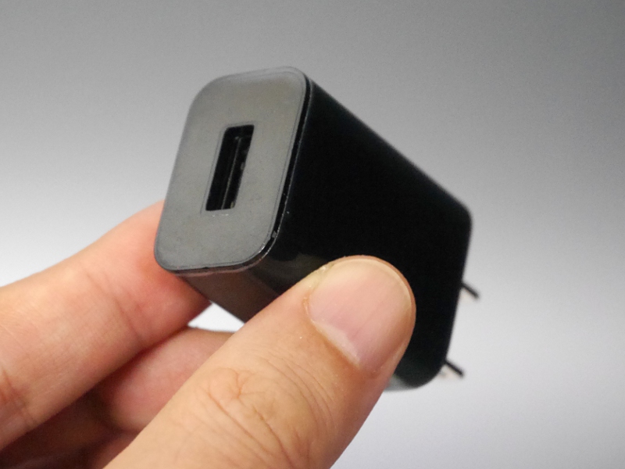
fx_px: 1444
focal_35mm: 80
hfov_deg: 24.4
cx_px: 312
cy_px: 234
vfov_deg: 18.4
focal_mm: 40
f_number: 5.6
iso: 3200
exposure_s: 1/80
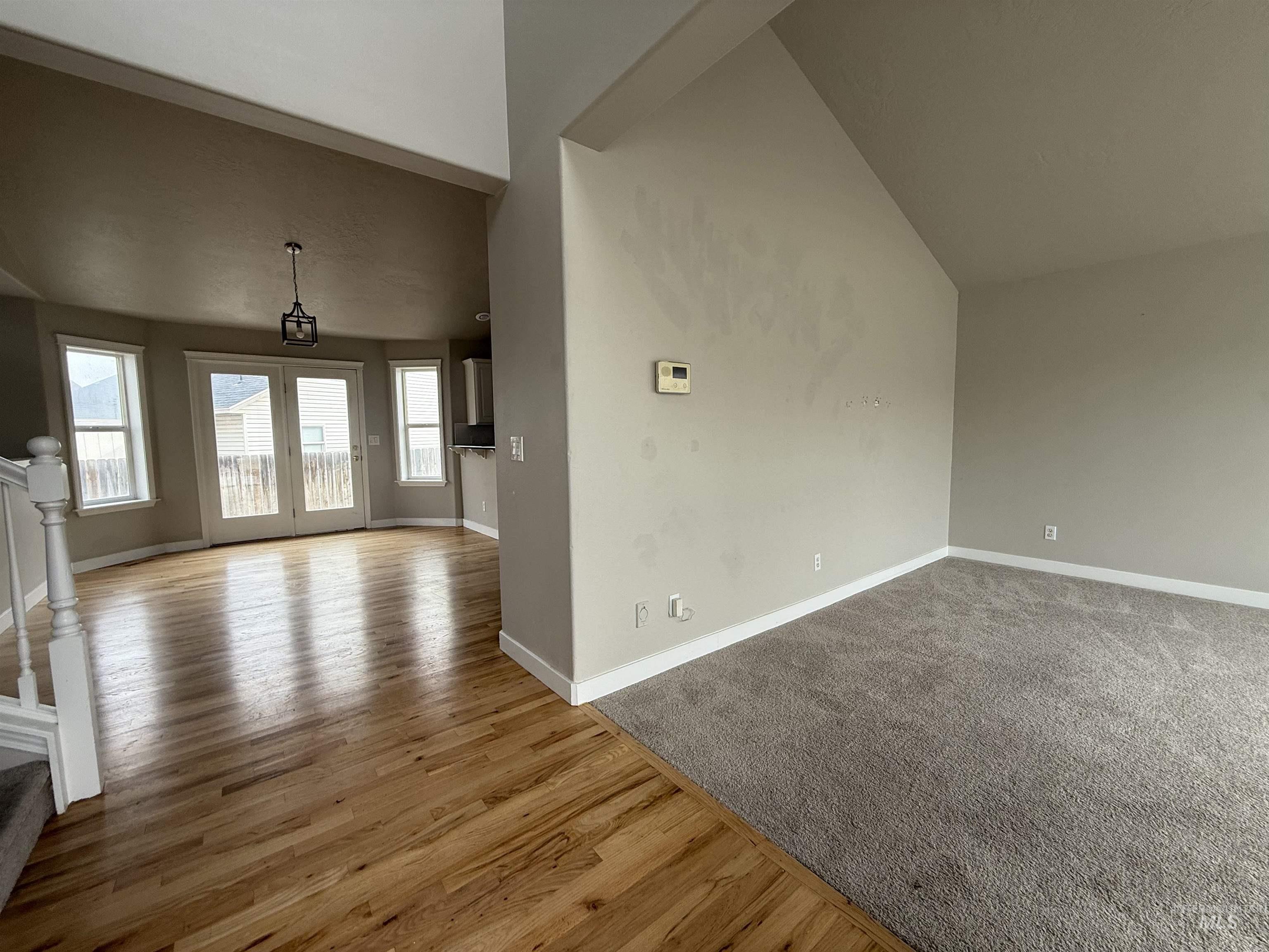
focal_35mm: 14
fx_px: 513
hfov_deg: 102.1
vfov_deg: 85.7
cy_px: 476
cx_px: 634
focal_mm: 2.22
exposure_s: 1/141
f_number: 2.2
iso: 64
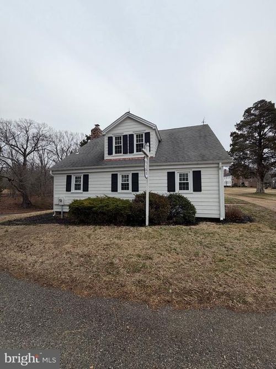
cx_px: 138
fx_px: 149
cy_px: 184
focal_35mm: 14
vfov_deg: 102.1
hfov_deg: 85.7
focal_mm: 2.22
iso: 50
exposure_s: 1/502
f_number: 2.2
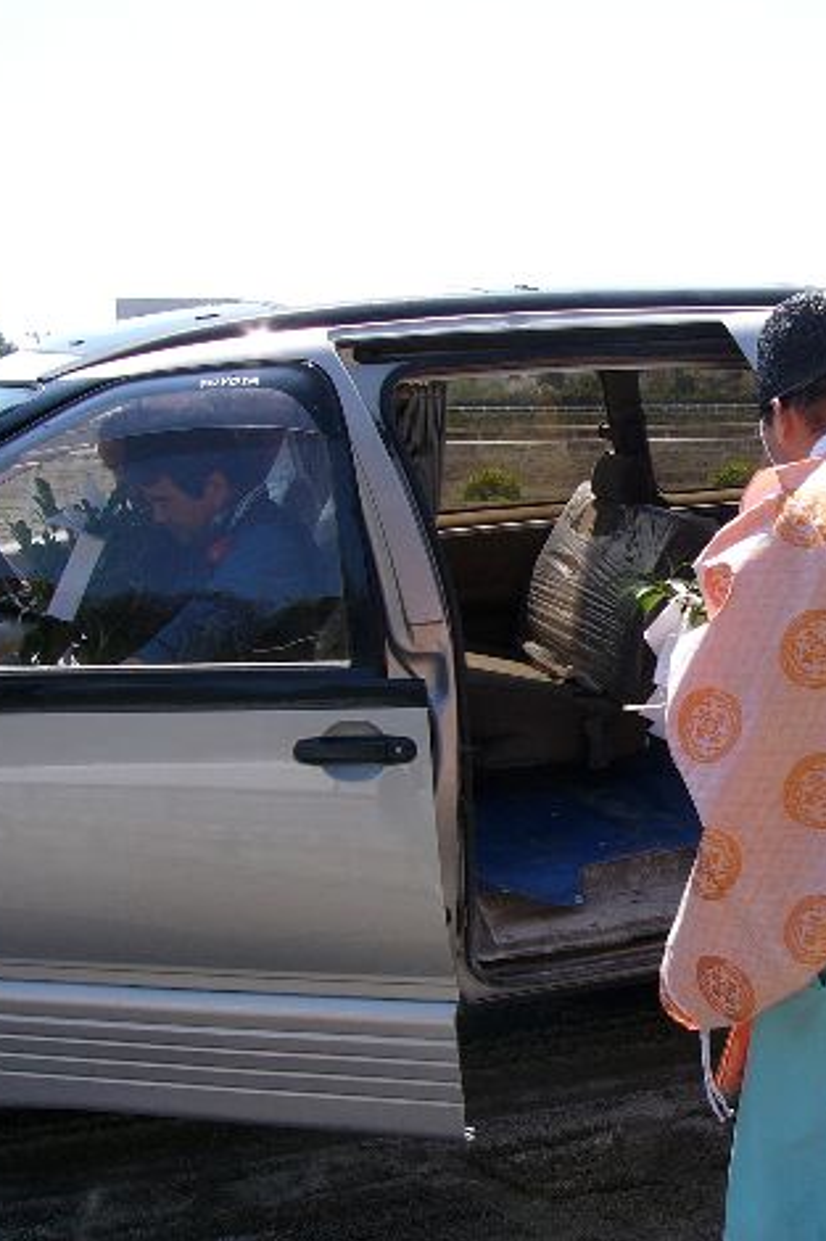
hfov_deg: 25.7
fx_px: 1756
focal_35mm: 51
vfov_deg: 38.9
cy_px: 610
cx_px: 720
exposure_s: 1/200
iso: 50
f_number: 4
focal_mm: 6
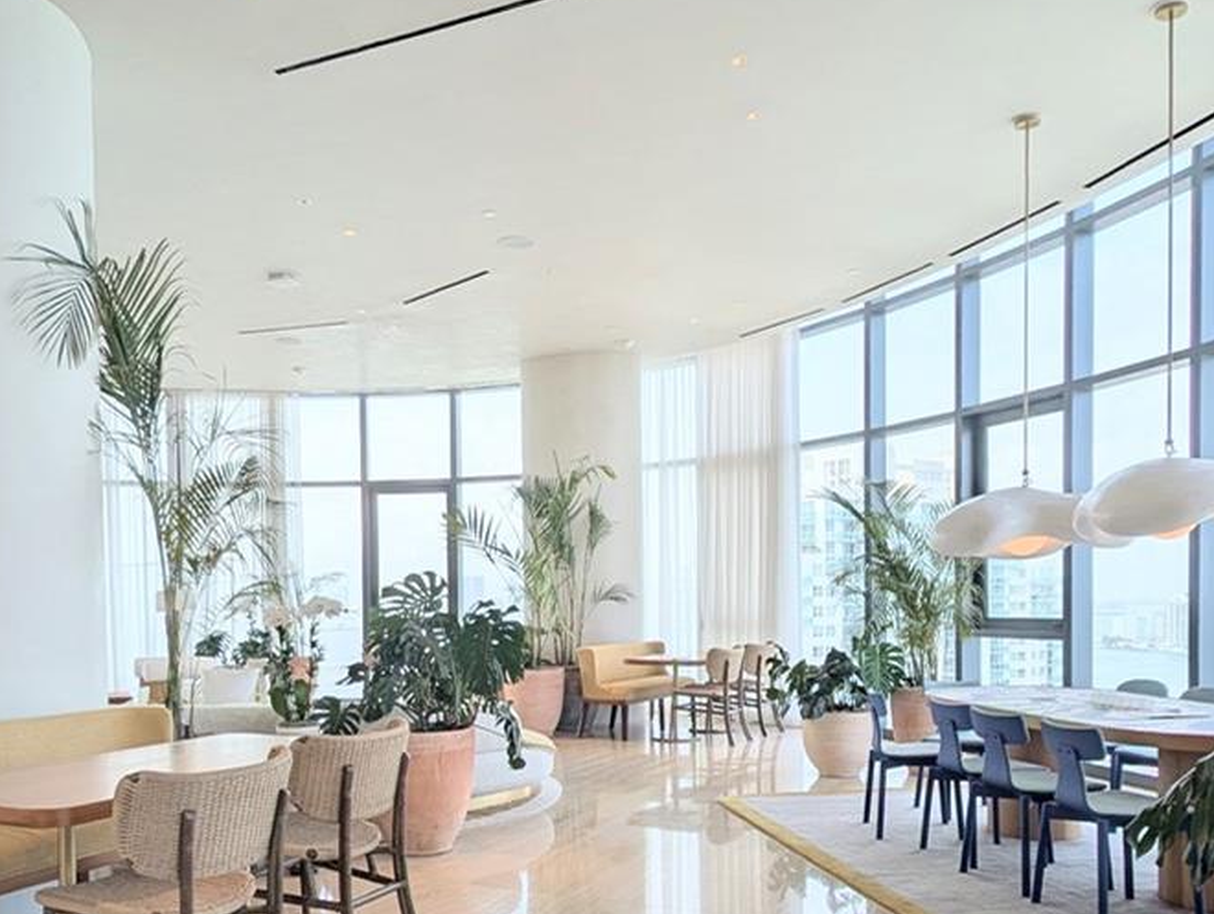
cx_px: 535
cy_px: 634
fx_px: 1019
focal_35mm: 29
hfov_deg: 61.4
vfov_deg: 47.3
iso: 39
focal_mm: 2.23
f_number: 1.95
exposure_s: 1/512
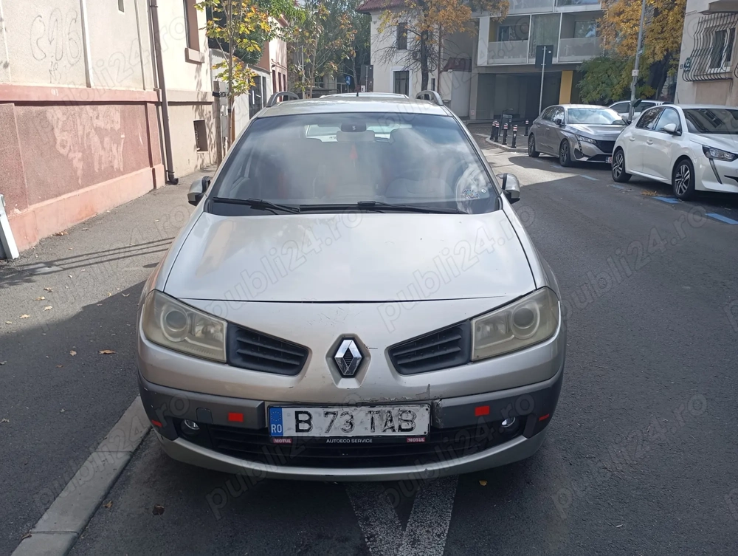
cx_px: 369
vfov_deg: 49.9
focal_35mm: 28
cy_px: 278
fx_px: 598
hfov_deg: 63.4
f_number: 1.8
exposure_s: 1/248
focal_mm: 4.27
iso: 102
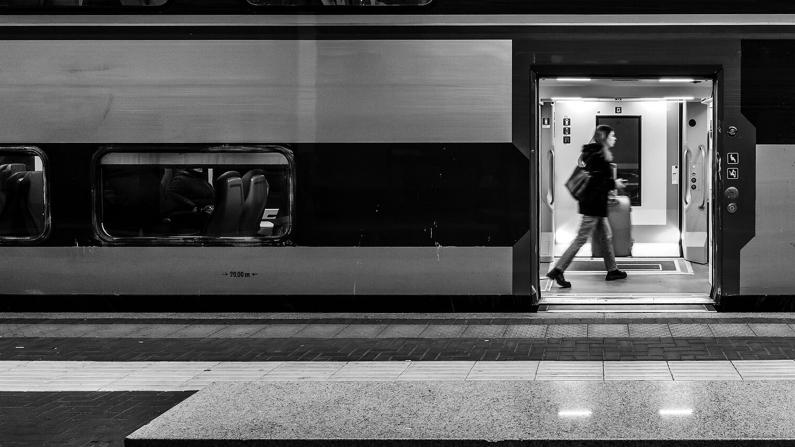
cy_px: 171
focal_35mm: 35
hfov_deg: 54.1
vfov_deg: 33.6
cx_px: 593
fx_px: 738
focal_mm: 21
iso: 4000
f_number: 11
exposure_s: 1/30
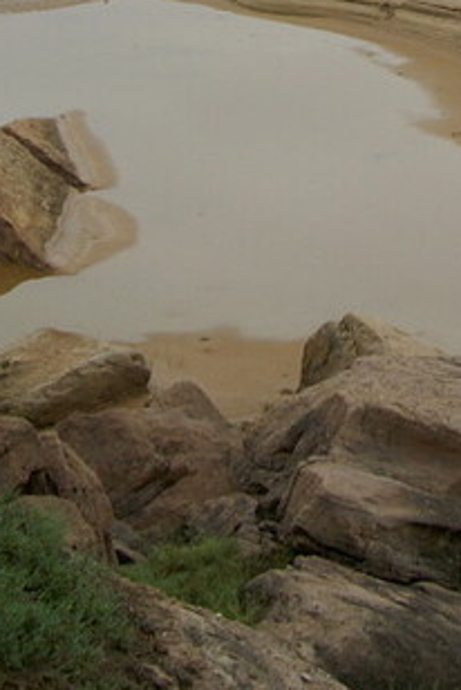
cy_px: -184
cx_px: 488
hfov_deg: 9.7
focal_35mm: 140
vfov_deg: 14.1
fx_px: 2683
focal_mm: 24
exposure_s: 1/80
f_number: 8
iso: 200
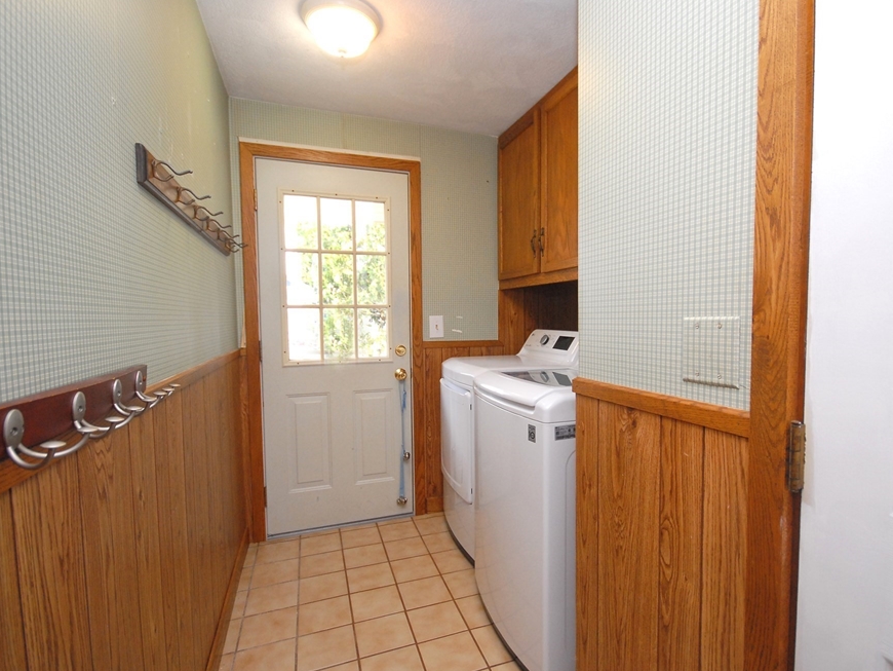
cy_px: 346
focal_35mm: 17
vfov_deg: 74.7
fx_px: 439
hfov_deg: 90.8
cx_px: 487
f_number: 5
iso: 640
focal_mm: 10
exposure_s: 1/60
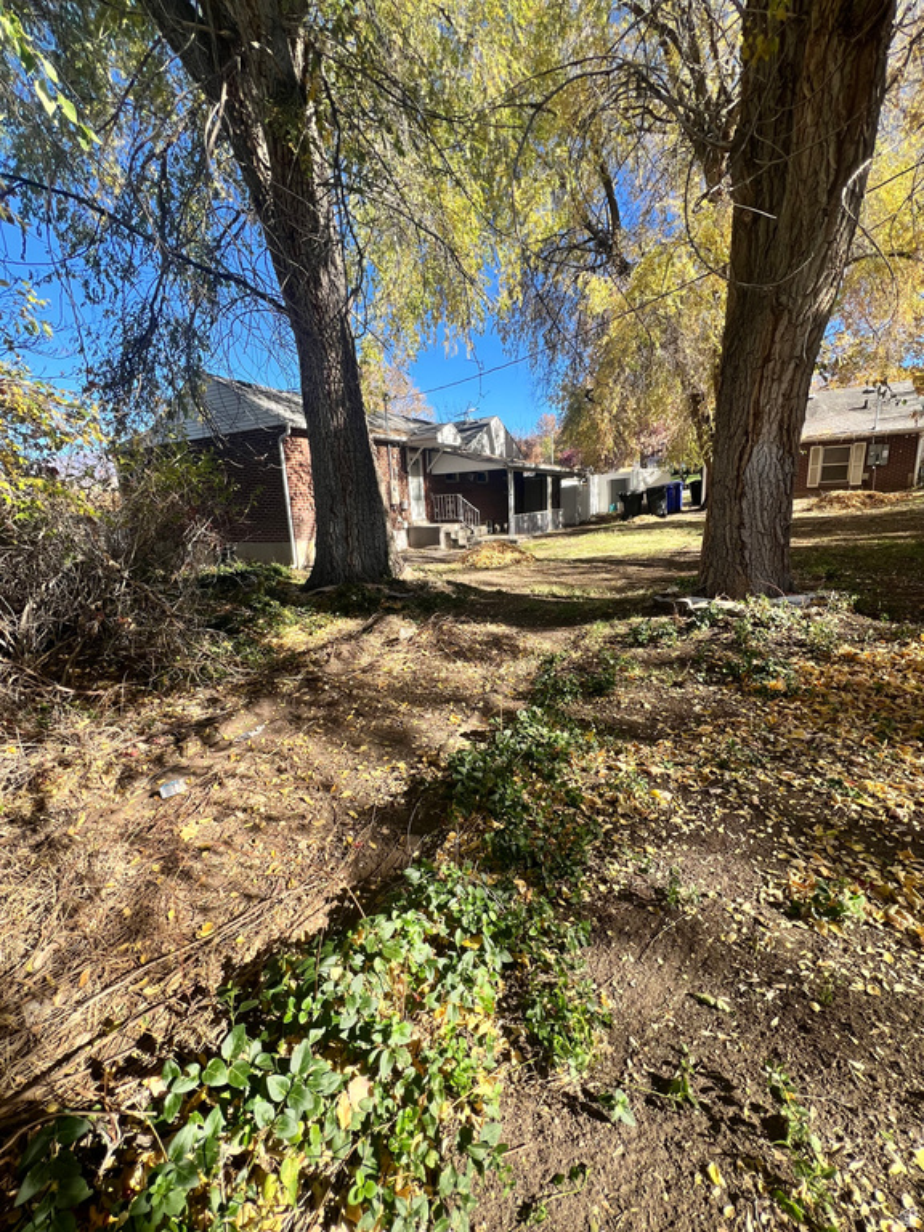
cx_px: 462
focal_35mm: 13
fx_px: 463
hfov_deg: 89.9
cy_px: 616
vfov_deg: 106.2
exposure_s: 1/419
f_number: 1.8
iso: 32
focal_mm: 1.57
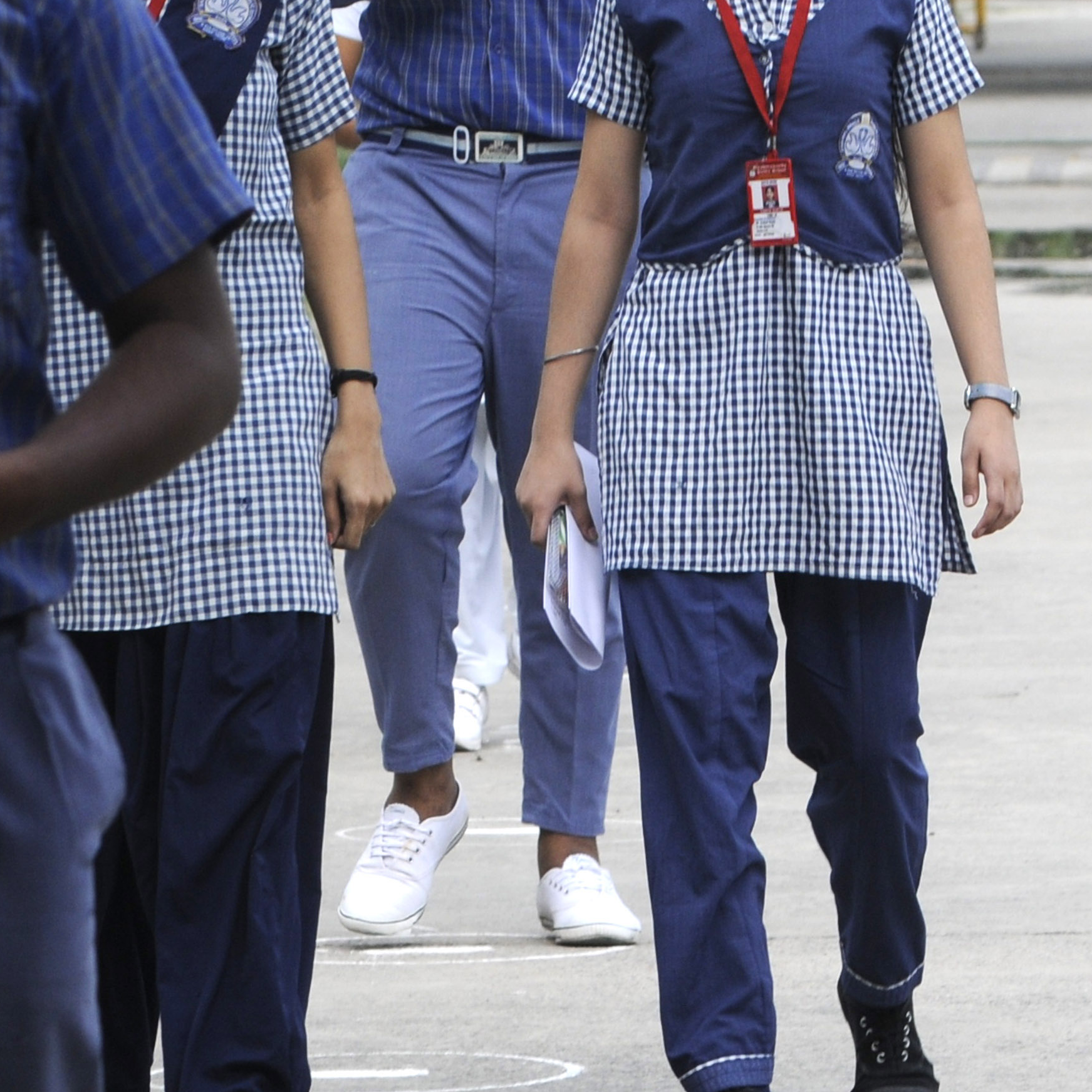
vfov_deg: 6.2
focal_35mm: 282
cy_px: 276
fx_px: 10065
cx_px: 304
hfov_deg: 6.2
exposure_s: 1/400
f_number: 7.1
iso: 200
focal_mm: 90
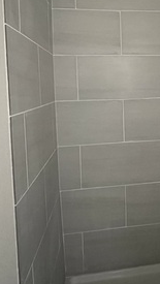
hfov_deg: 33.7
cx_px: 146
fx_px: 249
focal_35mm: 33
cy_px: 100
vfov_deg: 58.4
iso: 1000
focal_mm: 1.57
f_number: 1.8
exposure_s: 1/40
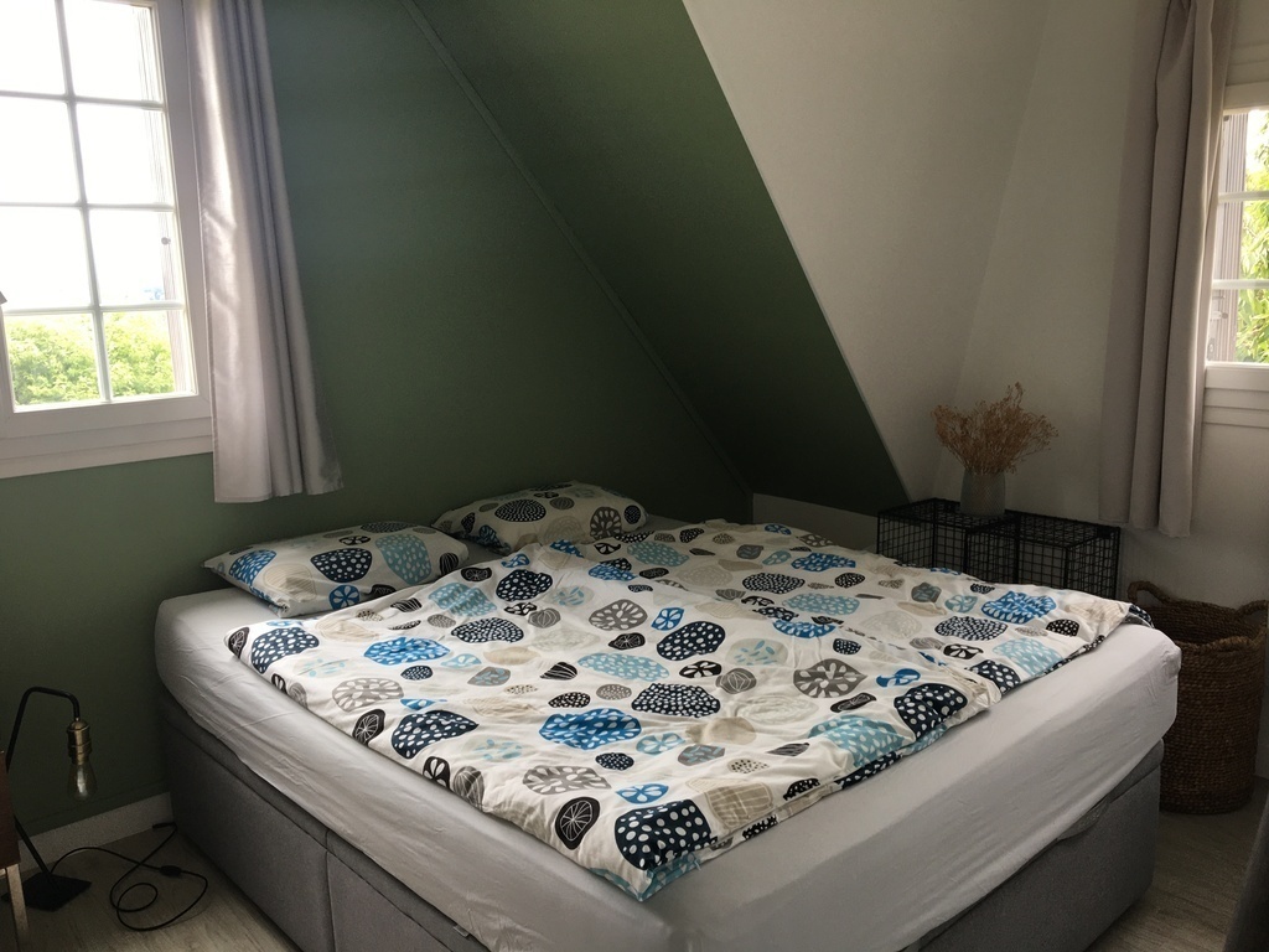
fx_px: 1063
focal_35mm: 29
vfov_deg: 48.2
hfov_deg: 61.7
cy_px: 476
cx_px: 634
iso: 25
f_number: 2.2
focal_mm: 4.15
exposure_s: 1/100
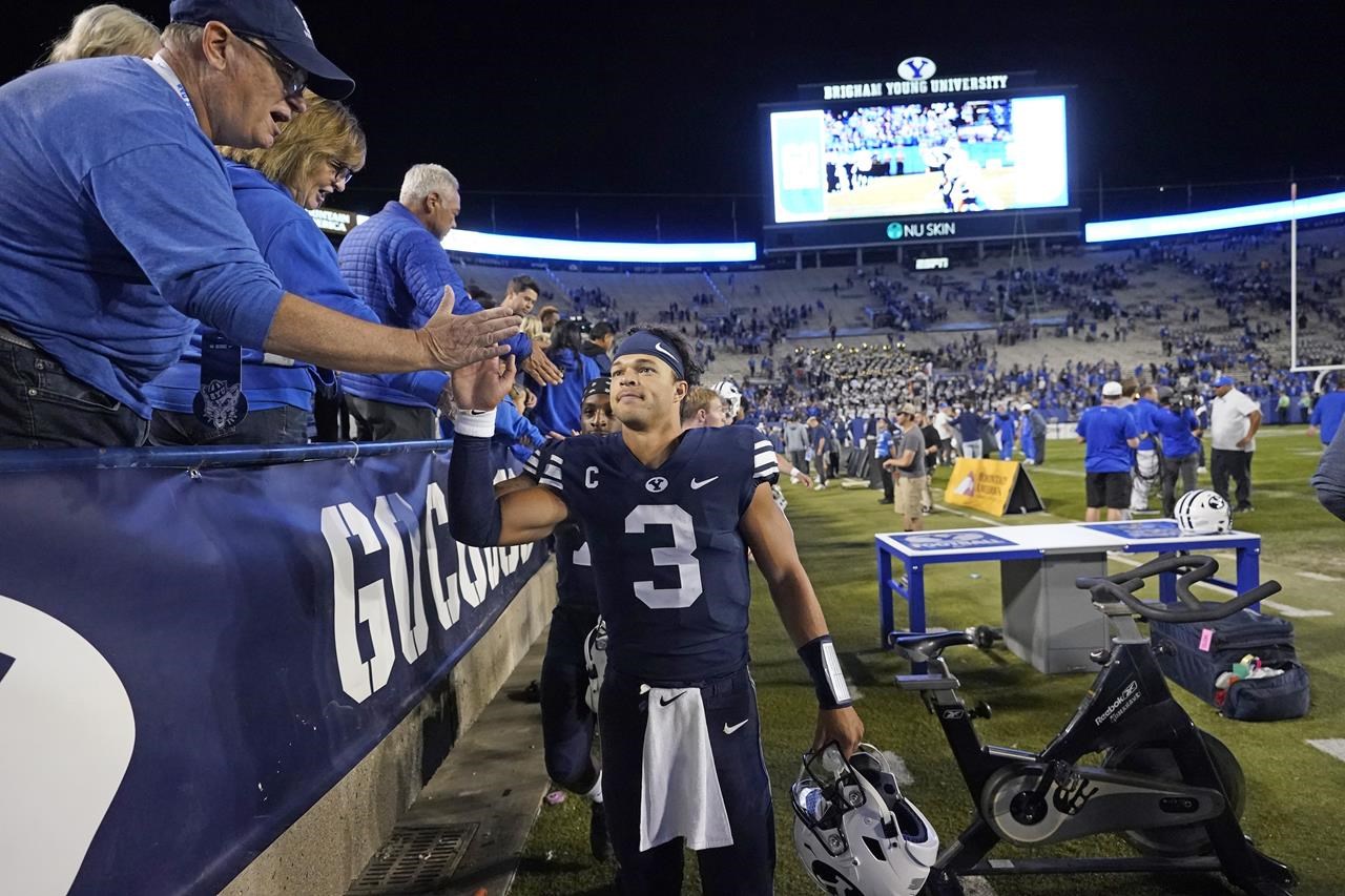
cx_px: 672
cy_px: 448
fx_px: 672
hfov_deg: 90.0
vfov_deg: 67.4
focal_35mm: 18
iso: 8000
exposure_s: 1/2500
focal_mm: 18
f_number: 2.8
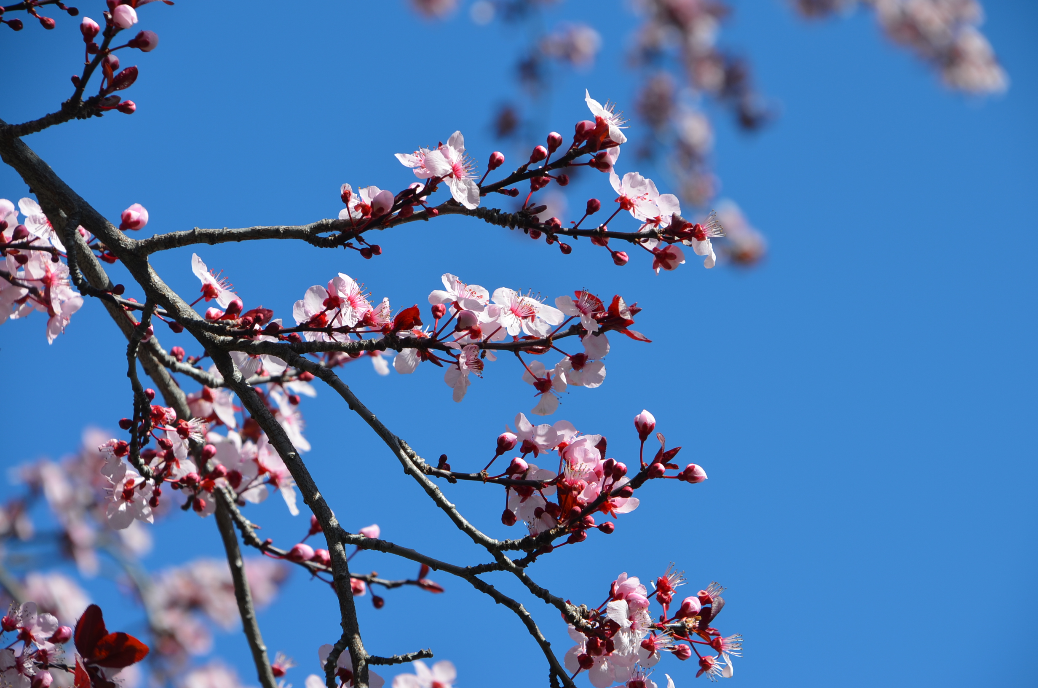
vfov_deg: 7.9
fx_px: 5007
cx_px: 519
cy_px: 344
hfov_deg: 11.8
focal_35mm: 174
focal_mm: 116
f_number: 9
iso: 100
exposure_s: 1/320
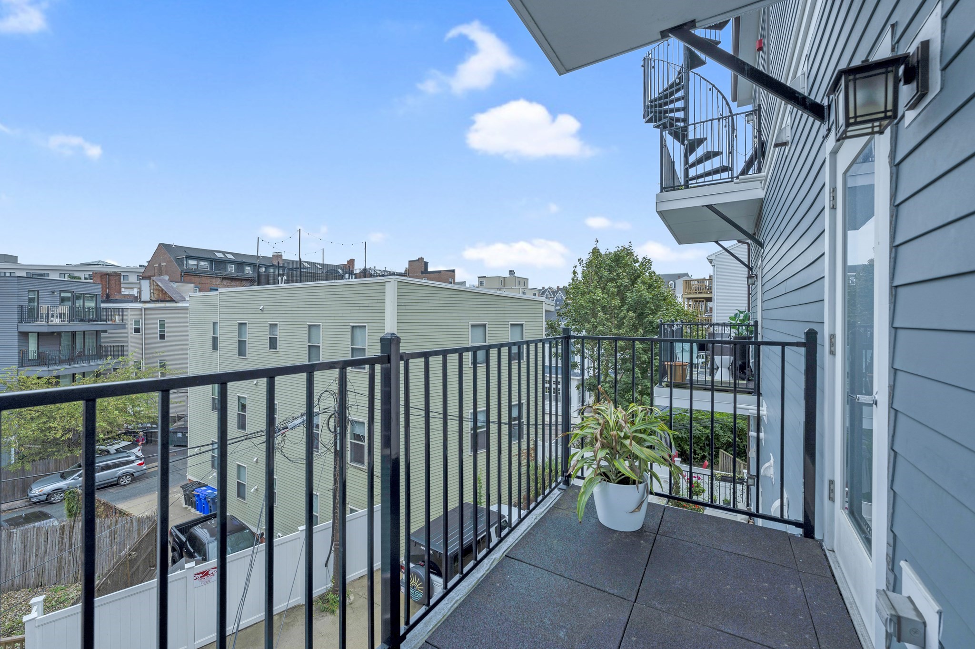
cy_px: 324
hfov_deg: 104.3
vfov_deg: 81.1
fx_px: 379
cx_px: 488
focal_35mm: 14
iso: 100
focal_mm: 14
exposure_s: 1/50
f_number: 8
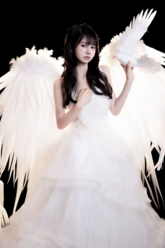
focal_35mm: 50
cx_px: 82
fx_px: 344
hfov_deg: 27.0
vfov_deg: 39.6
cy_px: 124
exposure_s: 1/160
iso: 400
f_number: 2.8
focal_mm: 50
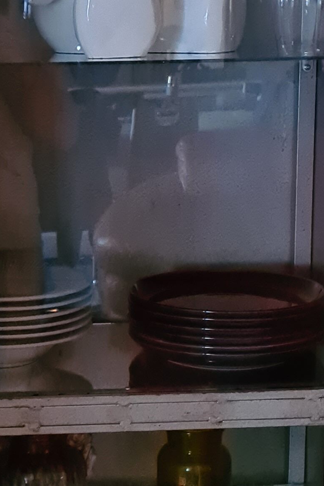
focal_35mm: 94
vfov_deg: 21.6
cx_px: 113
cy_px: 334
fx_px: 1269
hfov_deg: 14.5
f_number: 1.8
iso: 1250
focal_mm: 5.4
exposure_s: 1/20
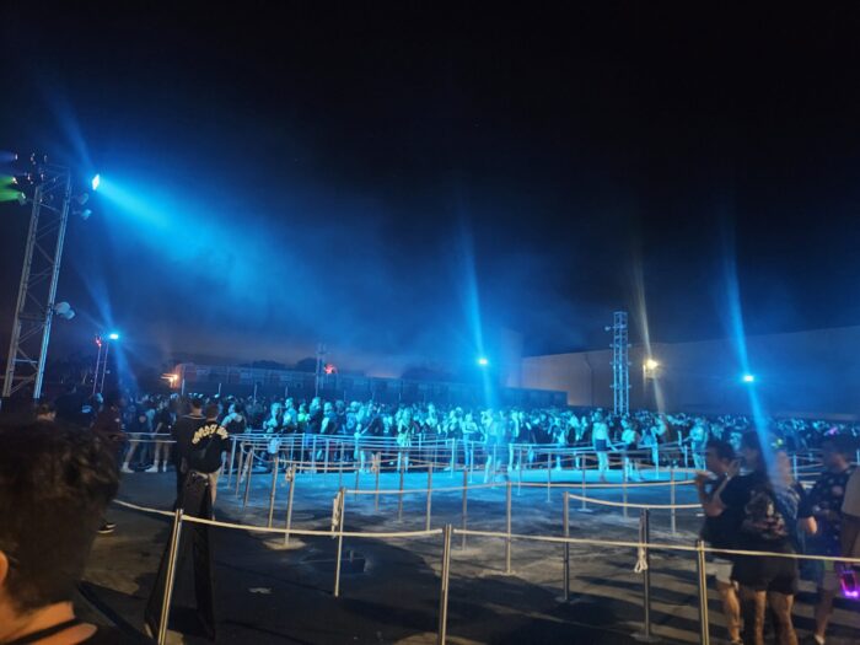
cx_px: 430
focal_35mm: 23
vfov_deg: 58.9
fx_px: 571
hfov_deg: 73.9
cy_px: 322
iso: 1000
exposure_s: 1/24
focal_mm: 5.4
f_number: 1.8
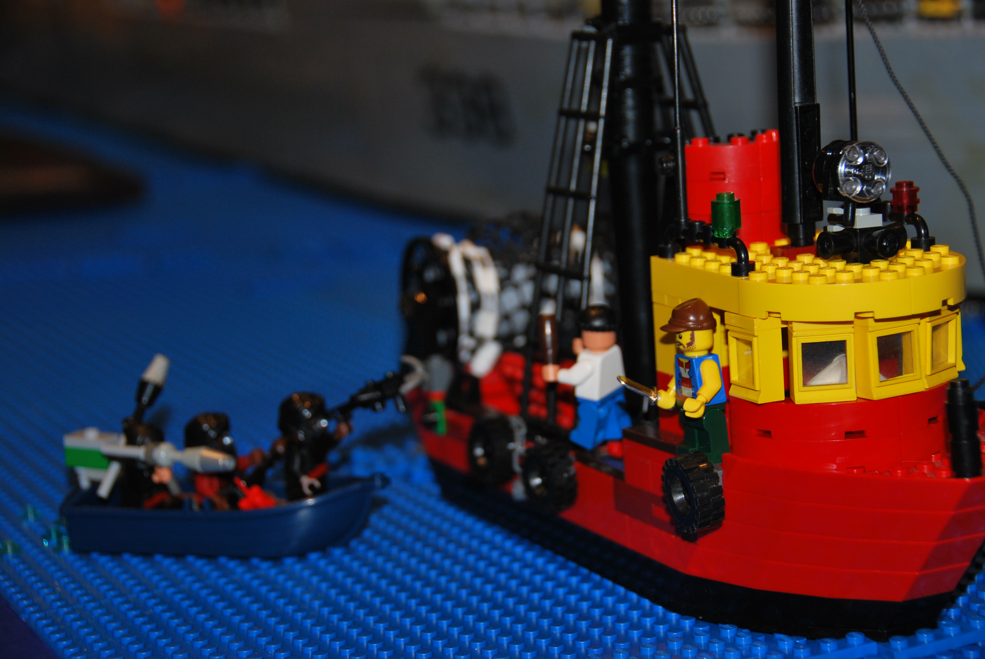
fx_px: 2548
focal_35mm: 93
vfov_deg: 14.7
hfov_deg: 21.9
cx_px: 492
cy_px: 330
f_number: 5
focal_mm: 62
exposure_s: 1/60
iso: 200
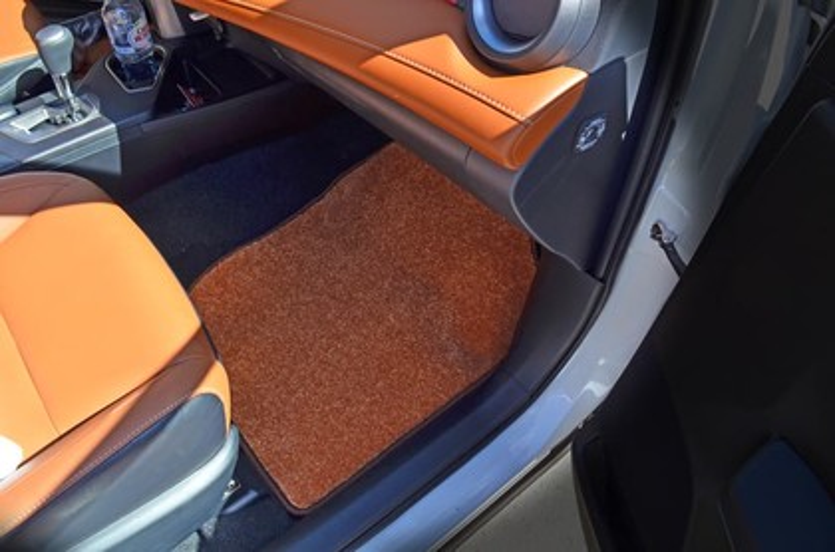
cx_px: 418
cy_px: 276
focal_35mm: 27
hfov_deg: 67.5
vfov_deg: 47.7
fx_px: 625
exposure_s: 1/60
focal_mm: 18
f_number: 10
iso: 200
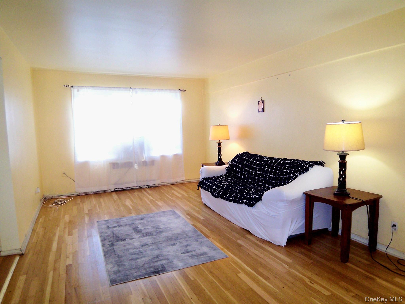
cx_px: 202
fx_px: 269
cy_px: 152
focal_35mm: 23
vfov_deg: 58.9
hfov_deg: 73.9
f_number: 2.8
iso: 125
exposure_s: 1/30
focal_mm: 3.8
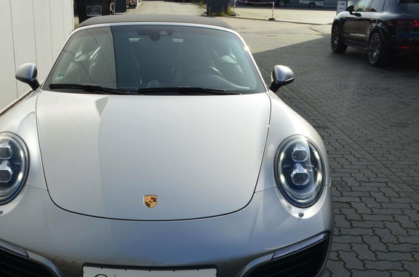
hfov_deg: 44.2
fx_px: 511
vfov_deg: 30.2
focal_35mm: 44
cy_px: 177
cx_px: 153
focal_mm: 22
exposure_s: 1/125
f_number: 11
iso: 200
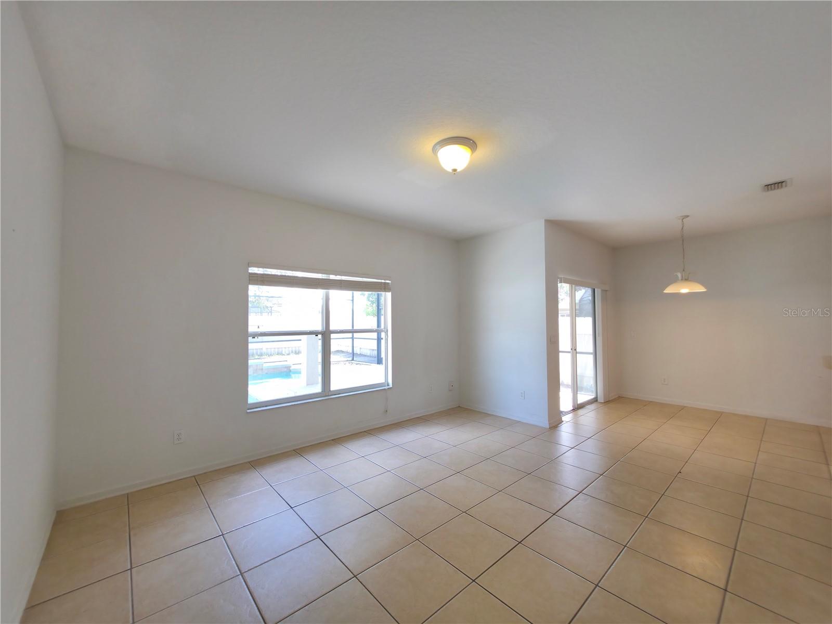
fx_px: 312
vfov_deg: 89.9
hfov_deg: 106.2
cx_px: 416
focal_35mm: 13
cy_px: 312
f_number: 1.9
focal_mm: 2.2
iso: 50
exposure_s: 1/120
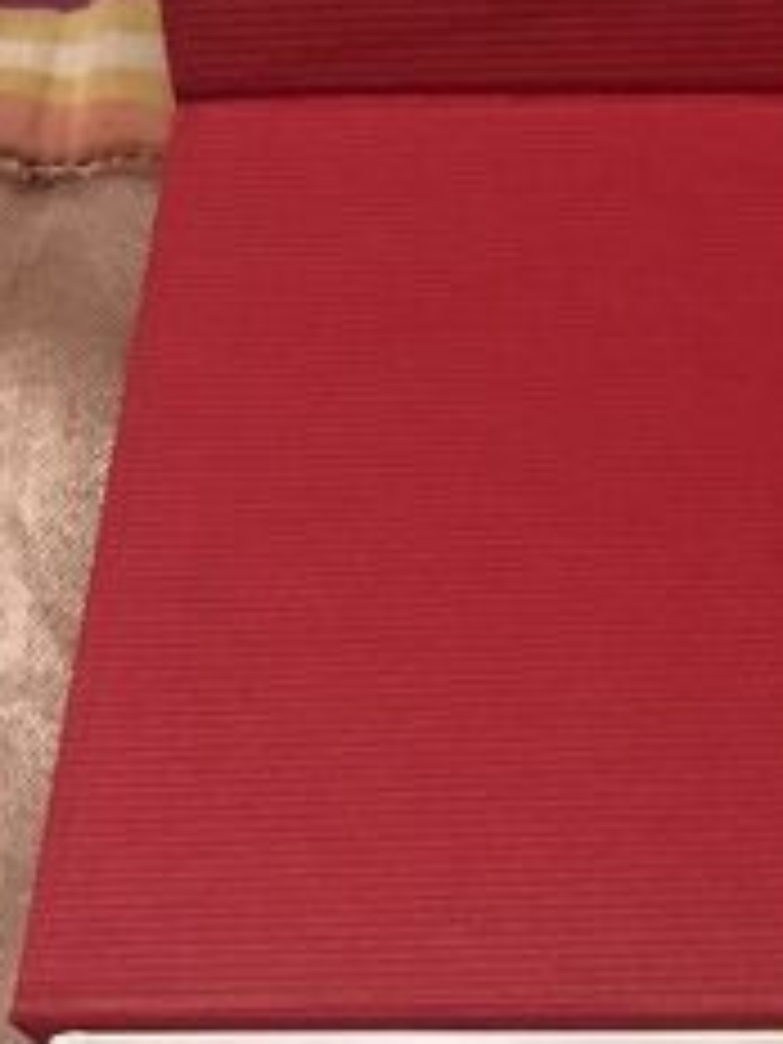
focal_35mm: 80
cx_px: 990
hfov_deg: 17.4
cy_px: 1202
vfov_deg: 22.7
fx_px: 2413
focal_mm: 4.15
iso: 250
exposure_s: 1/33
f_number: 2.2
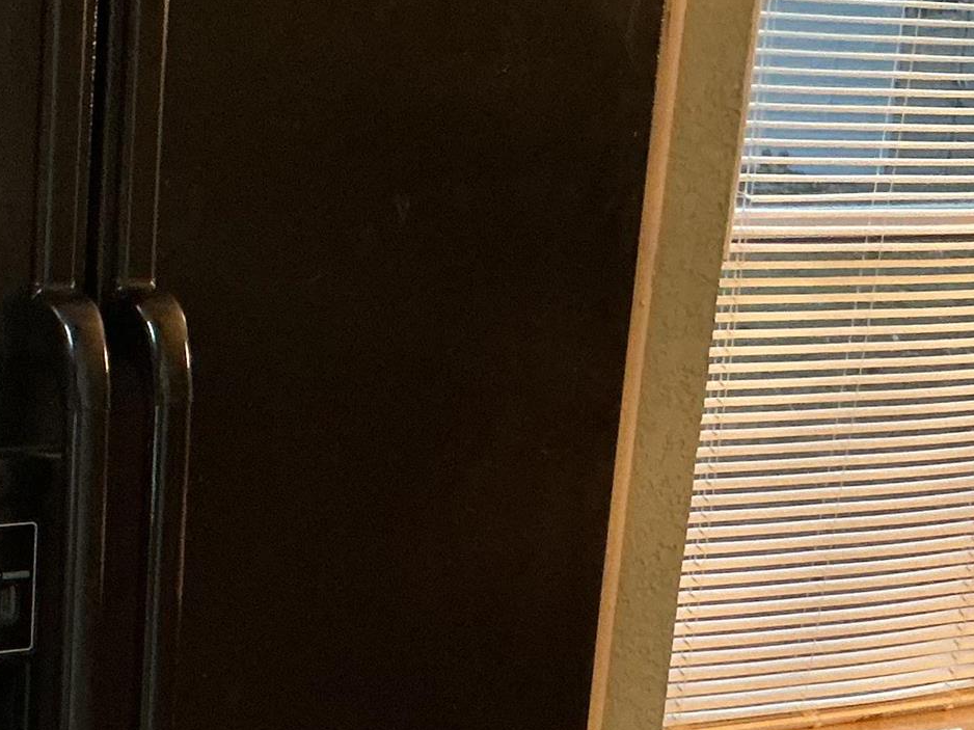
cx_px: -47
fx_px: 2672
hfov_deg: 19.9
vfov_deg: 15.2
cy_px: 759
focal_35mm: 95
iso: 250
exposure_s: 1/40
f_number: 1.8
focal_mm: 3
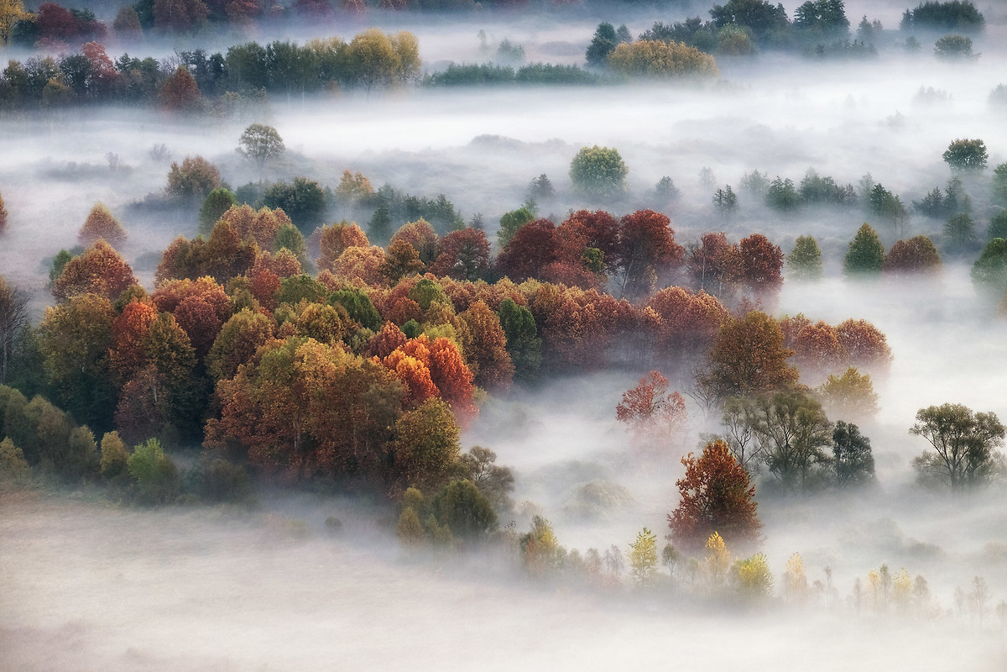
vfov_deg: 7.9
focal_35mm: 174
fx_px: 4867
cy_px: 336
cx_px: 504
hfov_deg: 11.8
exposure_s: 1/17
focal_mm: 115.9
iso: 800
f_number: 8
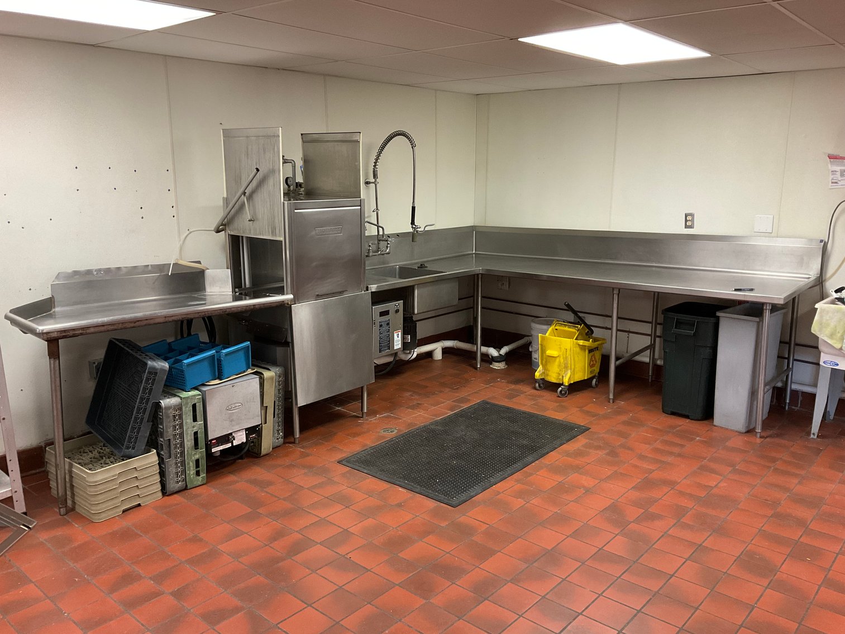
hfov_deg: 61.7
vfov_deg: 48.2
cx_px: 422
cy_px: 317
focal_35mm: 29
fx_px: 708
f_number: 1.8
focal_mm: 3
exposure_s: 1/60
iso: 125
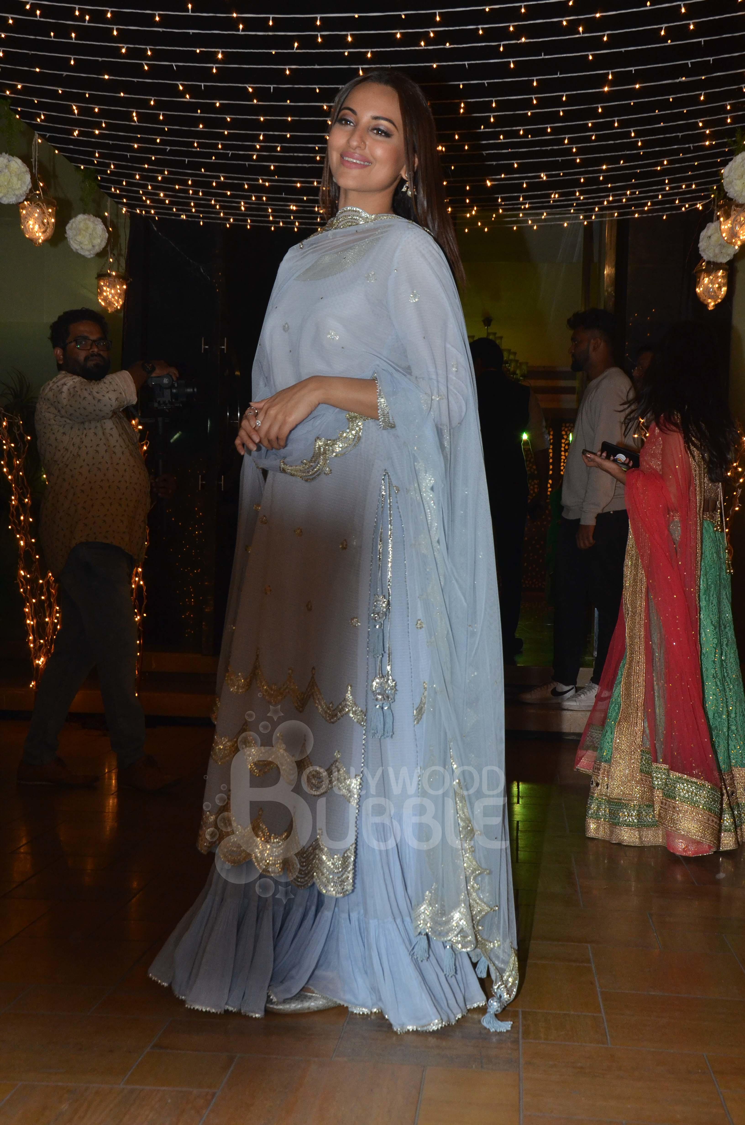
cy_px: 562
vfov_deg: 46.5
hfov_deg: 31.8
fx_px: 1310
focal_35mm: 42
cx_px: 372
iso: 1000
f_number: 5.6
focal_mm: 28
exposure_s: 1/200
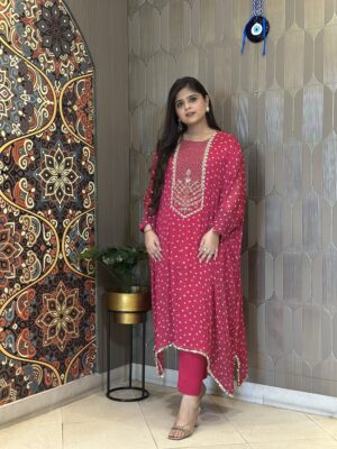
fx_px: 623
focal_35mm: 48
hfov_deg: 30.3
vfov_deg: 39.7
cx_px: 168
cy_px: 224
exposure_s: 1/50
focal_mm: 6.86
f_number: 1.78
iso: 125
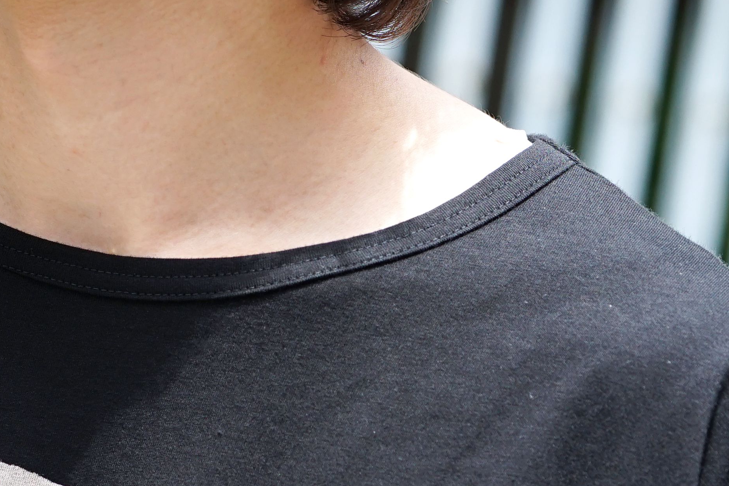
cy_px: 54
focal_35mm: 290
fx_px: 5872
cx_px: 81
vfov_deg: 4.7
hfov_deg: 7.1
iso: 400
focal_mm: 90
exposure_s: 1/640
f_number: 4
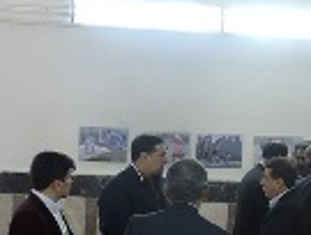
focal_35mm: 101
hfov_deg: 17.2
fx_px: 910
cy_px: 147
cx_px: 486
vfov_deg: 14.7
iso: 360
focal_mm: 4.3
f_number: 3
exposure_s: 1/30
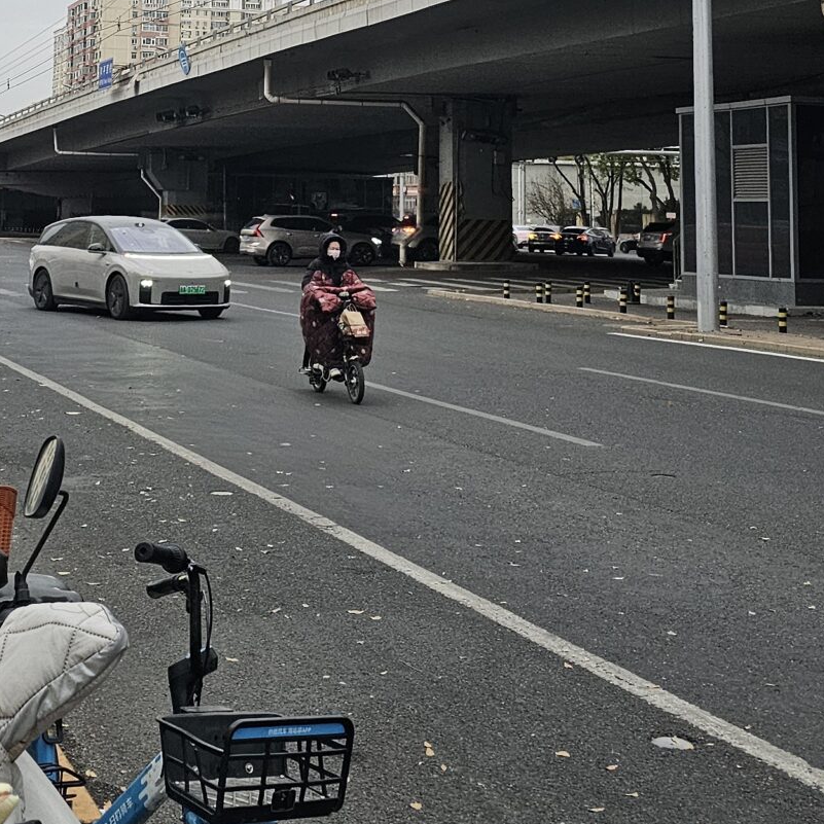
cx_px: 244
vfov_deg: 25.3
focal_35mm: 65
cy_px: 16
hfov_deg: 26.3
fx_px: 1751
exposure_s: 1/359
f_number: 1.7
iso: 320
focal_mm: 6.3
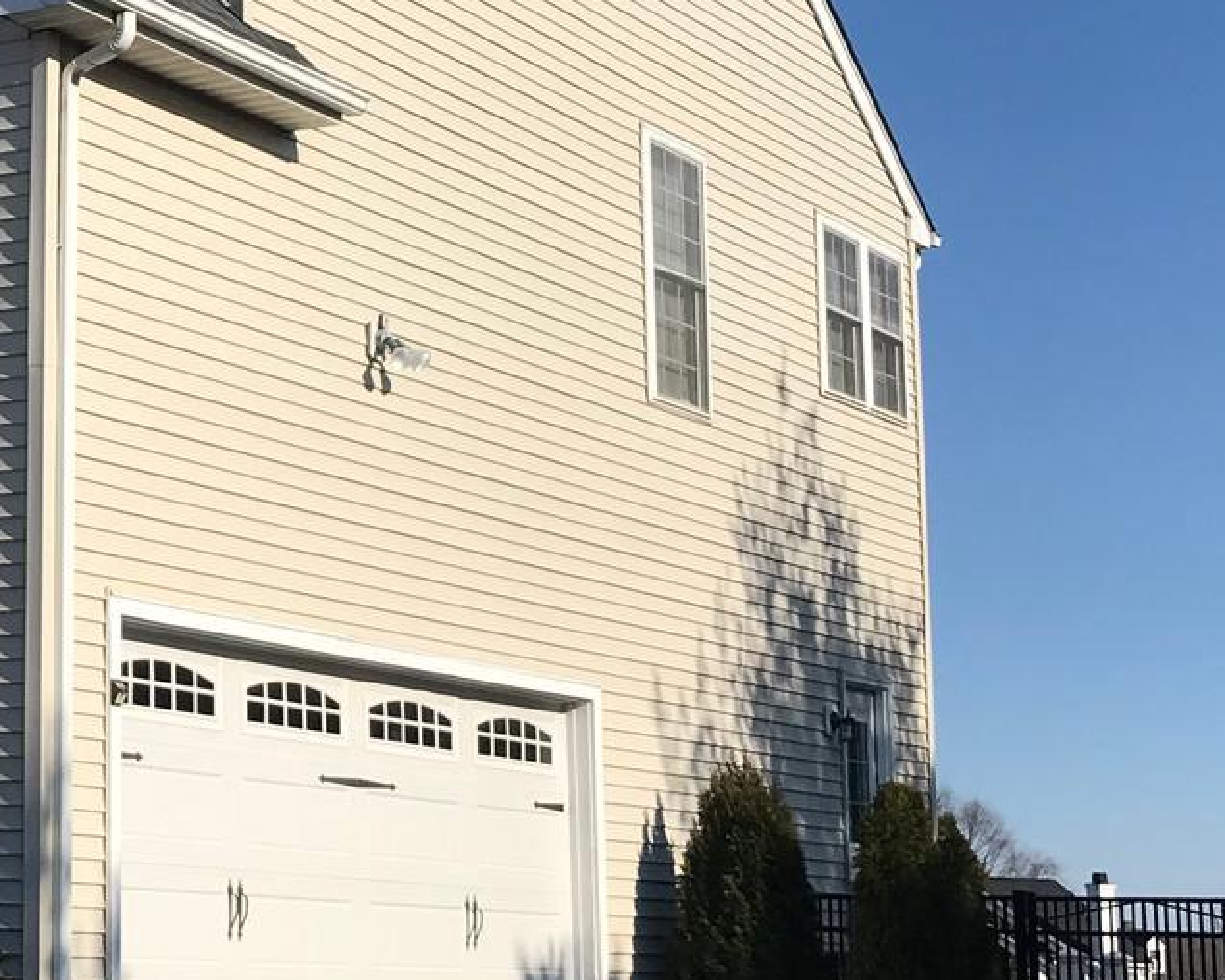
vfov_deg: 17.4
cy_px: 327
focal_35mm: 88
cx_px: -200
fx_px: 3191
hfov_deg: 20.5
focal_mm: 3.99
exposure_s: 1/3690
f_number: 1.8
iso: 20
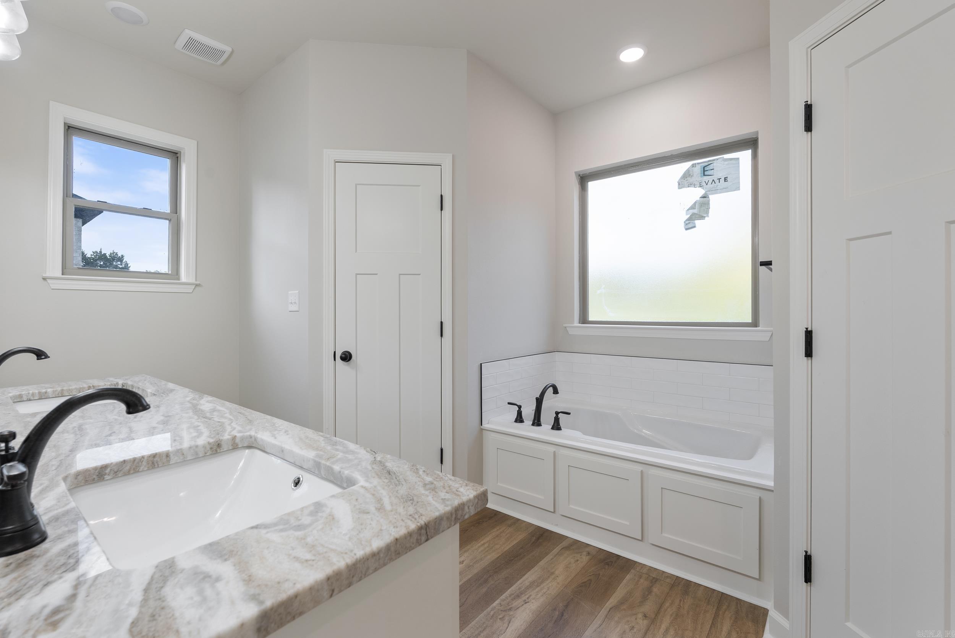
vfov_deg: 73.8
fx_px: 425
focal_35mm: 16
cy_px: 319
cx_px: 478
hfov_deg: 96.7
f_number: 9
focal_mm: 16
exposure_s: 1/5
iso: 250
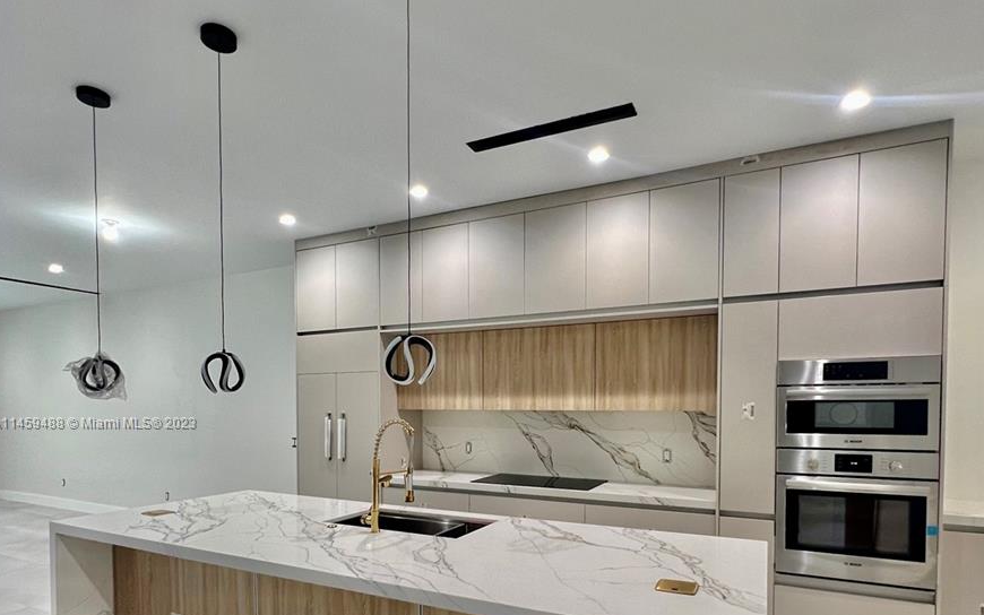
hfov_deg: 88.0
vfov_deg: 60.3
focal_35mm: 19
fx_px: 510
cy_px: 424
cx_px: 498
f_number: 1.8
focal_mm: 1.57
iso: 250
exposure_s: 1/60
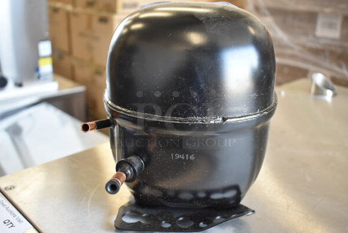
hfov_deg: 50.1
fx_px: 373
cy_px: 118
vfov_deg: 34.7
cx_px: 176
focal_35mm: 39
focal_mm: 25
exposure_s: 1/125
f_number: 4
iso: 1250
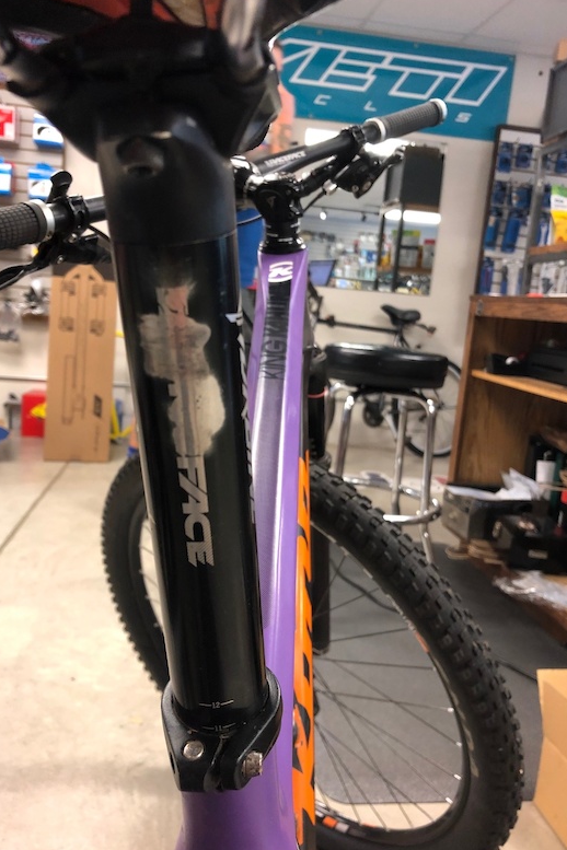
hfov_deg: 43.6
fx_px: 709
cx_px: 273
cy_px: 422
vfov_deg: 61.9
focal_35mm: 30
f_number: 1.8
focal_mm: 3.99
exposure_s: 1/15
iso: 50
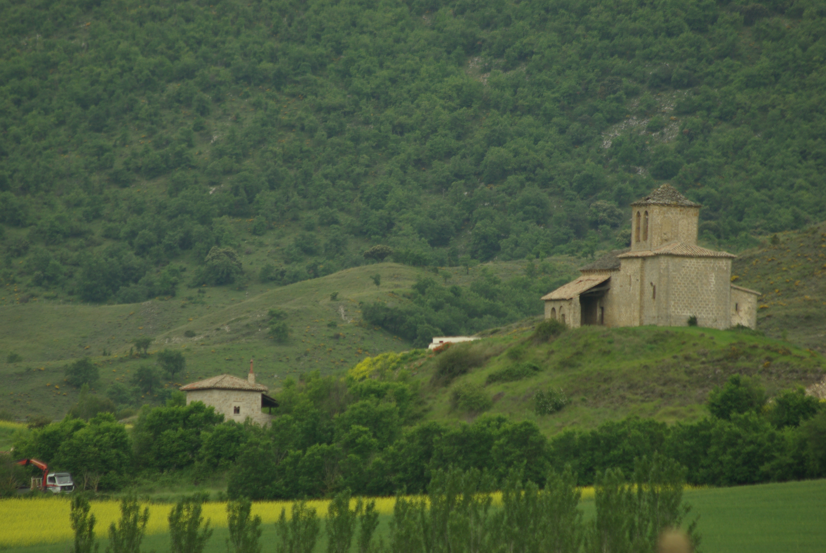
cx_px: 413
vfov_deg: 3.5
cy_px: 276
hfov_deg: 5.3
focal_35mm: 390
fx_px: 8959
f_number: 6.7
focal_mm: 260
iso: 200
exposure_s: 1/500
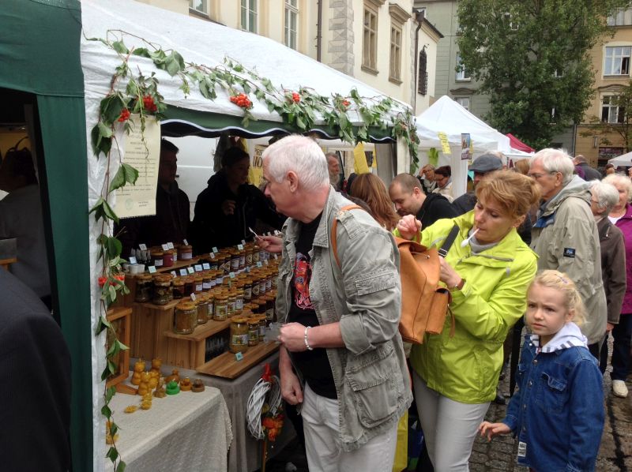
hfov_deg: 52.7
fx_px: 638
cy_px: 236
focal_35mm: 35
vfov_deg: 40.6
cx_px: 316
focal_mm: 4.28
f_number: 2.4
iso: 50
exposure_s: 1/398
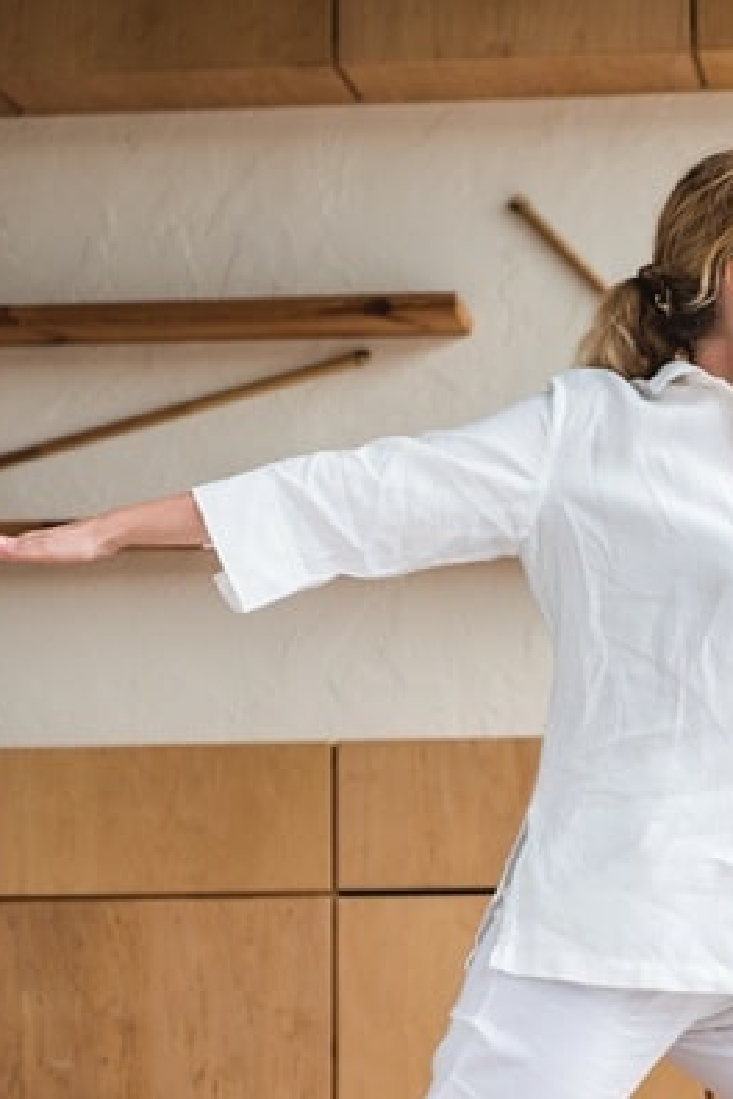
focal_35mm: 91
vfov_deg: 22.4
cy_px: 547
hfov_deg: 14.8
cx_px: 708
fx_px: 2779
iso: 160
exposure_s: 1/200
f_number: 3.5
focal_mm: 60
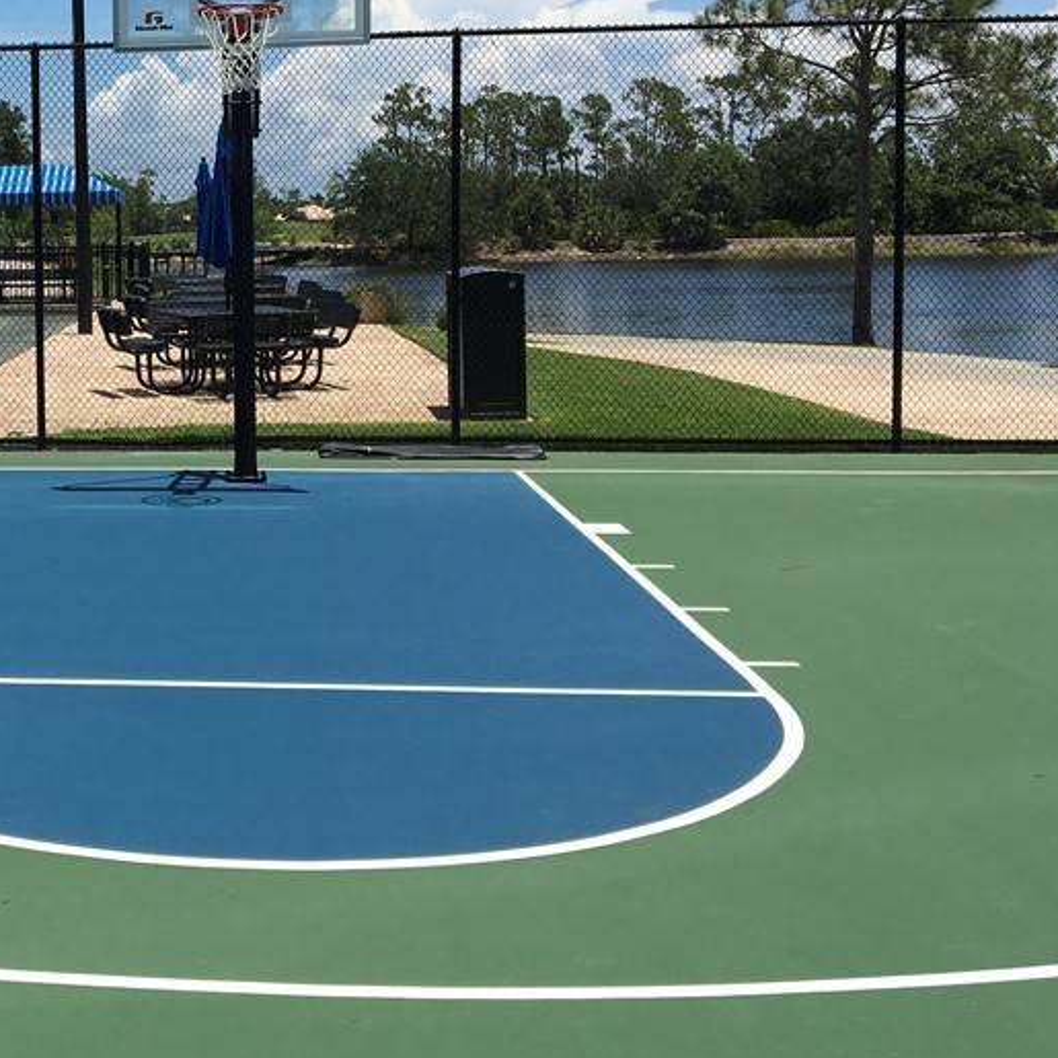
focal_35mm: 51
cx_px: 60
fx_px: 1764
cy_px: 360
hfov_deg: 31.5
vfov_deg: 33.1
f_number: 2.2
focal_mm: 4.15
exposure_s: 1/2262
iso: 25
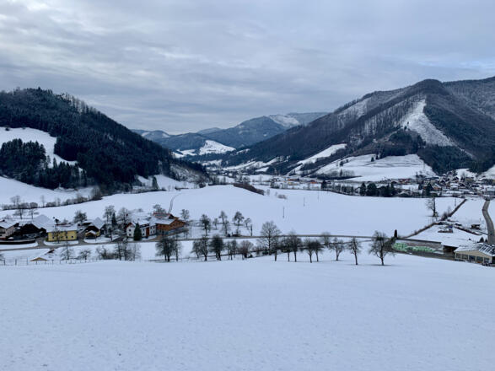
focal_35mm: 26
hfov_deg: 67.3
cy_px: 186
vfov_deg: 53.0
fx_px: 372
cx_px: 248
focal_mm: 4.25
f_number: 1.8
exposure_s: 1/1136
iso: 25
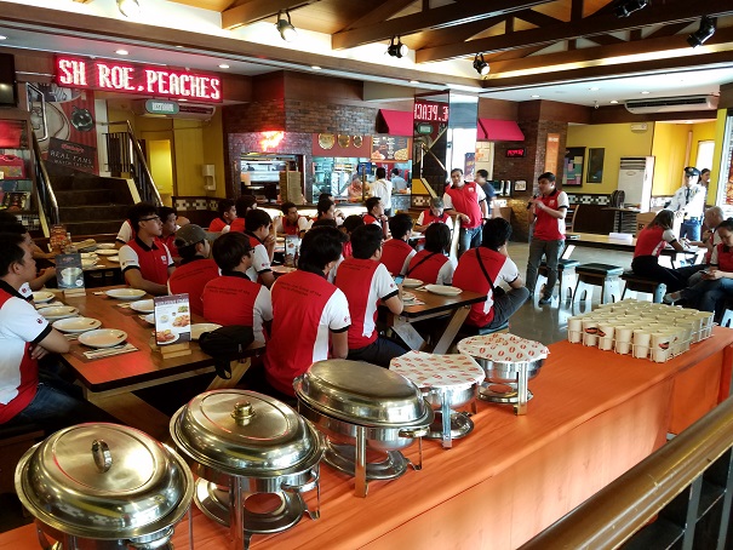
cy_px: 275
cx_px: 366
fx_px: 551
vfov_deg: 53.1
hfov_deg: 67.3
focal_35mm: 26
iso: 125
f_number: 1.7
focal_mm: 4.2
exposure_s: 1/24
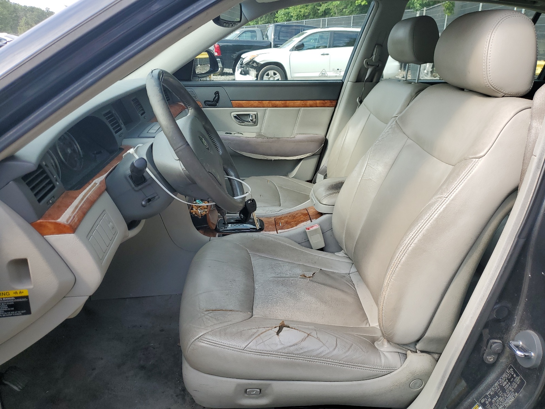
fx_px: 409
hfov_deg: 67.3
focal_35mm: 26
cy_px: 204
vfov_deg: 53.1
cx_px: 272
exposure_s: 1/667
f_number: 1.5
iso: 50
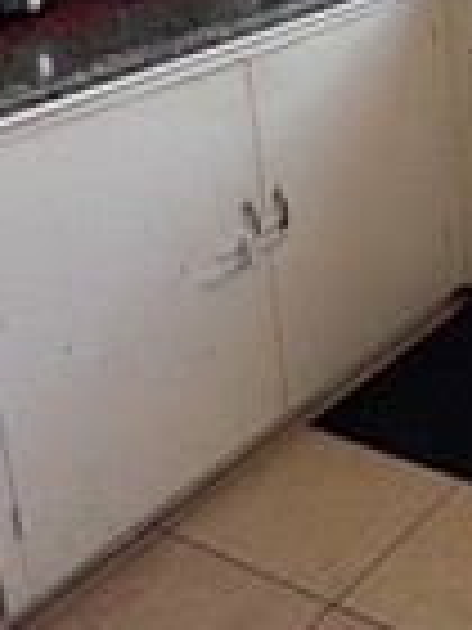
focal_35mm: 64
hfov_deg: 20.5
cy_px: -18
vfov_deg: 28.2
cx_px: 647
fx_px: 1164
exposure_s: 1/120
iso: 250
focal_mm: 2.22
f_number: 2.2
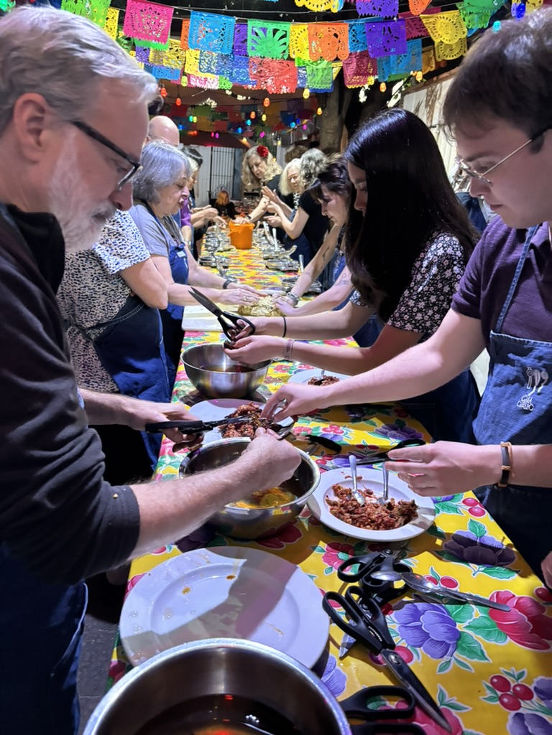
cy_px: 368
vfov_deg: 67.3
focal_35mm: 26
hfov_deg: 53.1
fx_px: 553
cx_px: 276
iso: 500
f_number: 1.6
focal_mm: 5.96
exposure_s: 1/40
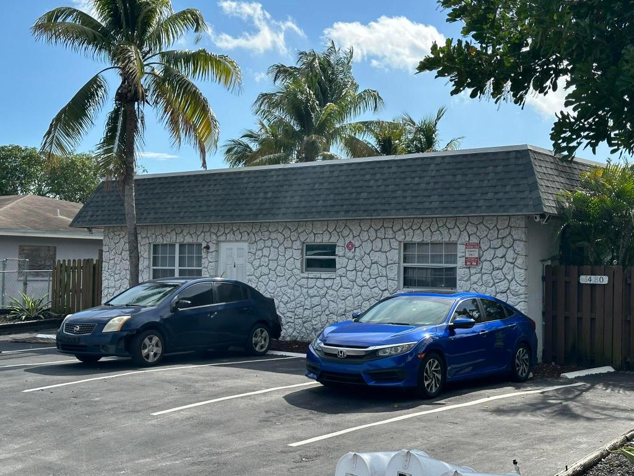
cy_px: 238
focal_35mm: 48
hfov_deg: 39.7
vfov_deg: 30.3
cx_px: 317
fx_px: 879
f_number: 1.78
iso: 64
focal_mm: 6.86
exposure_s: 1/4367
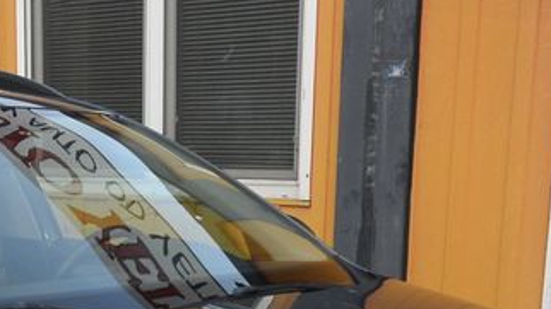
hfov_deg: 23.2
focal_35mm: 90
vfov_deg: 12.5
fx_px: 1315
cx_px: 74
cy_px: 516
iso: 160
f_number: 4
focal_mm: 10
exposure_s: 1/200
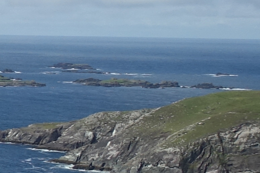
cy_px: 34
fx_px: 1227
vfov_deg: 8.1
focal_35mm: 170
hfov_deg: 9.0
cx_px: -594
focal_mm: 8.8
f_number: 4
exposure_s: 1/200
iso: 125
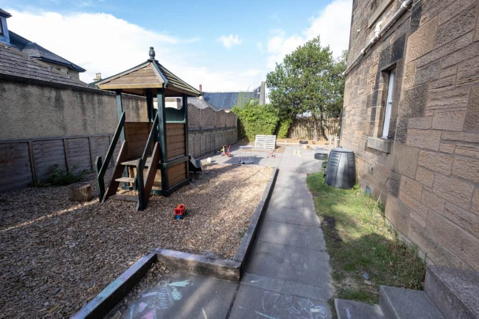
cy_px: 160
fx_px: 200
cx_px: 240
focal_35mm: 15
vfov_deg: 77.3
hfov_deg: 100.4
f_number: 7.1
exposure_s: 1/100
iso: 250
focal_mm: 10
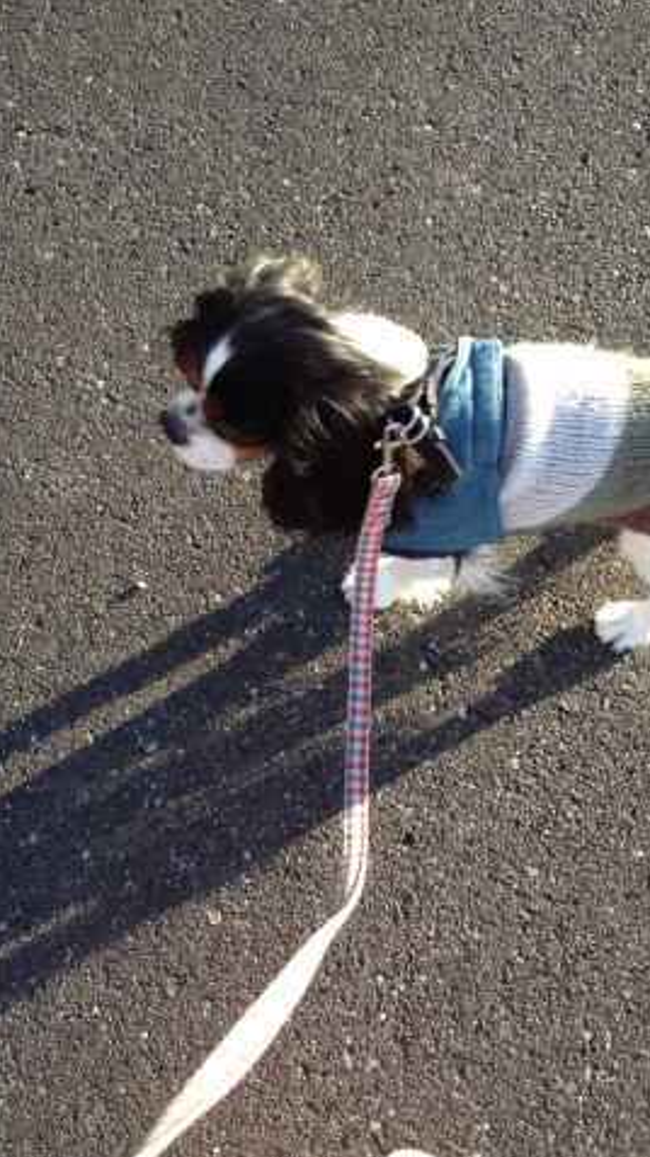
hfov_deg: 29.7
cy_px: 560
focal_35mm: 40
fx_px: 1227
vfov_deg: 50.5
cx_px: 312
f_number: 2.4
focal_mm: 4.28
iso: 50
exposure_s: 1/194
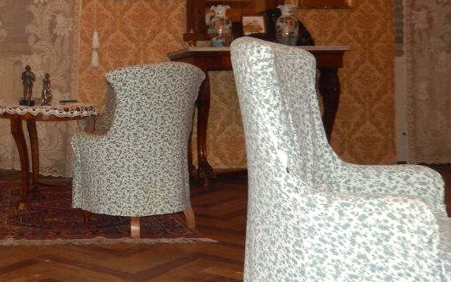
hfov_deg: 37.0
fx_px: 627
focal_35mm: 51
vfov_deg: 25.3
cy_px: 98
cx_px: 44
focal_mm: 4.5
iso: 250
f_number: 3.4
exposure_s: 1/30
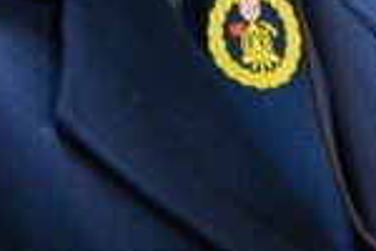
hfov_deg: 4.7
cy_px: -294
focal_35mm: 437
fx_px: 4564
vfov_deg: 3.1
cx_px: 183
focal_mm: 78
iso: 6400
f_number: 4
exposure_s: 1/60
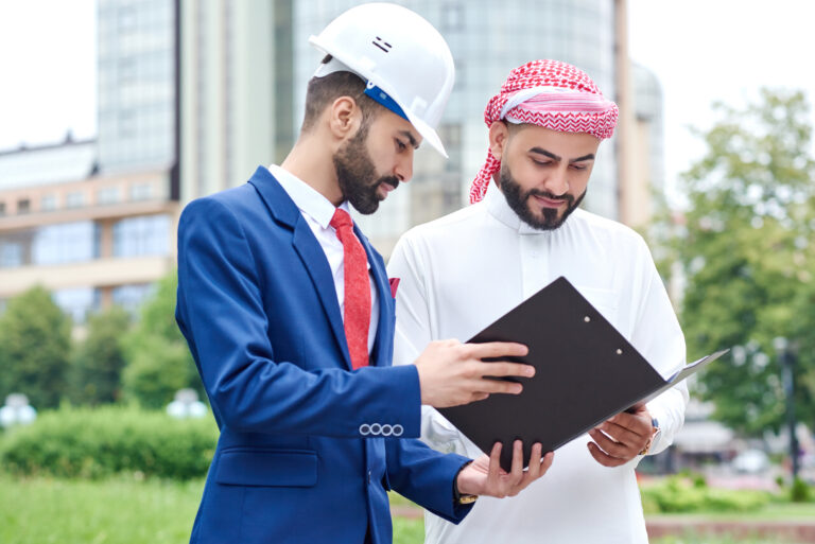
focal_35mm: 85
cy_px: 272
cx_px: 408
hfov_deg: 23.9
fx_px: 1925
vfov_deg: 16.1
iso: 500
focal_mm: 85
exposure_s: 1/320
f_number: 4.5
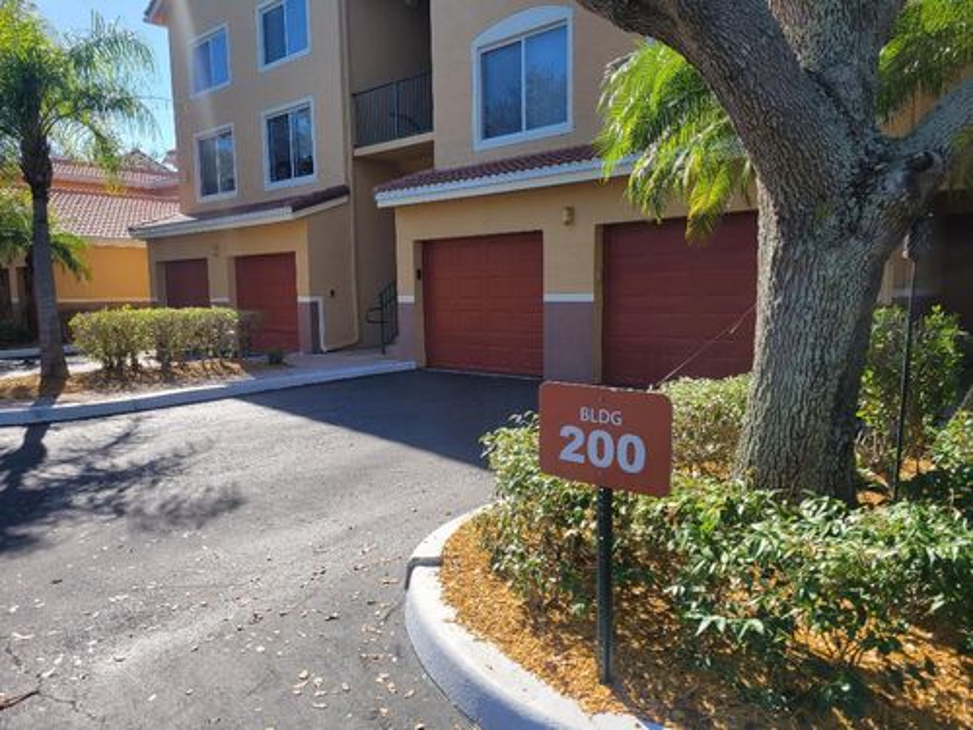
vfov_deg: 53.1
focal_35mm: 26
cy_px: 365
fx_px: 731
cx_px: 486
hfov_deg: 67.3
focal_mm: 5.4
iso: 40
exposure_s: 1/1135
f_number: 1.8
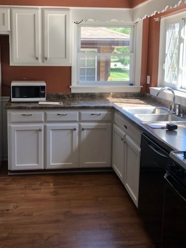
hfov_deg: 35.8
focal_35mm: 40
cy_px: 94
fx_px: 287
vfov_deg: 46.4
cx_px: 73
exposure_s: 1/120
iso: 40
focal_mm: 3.99
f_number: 1.8
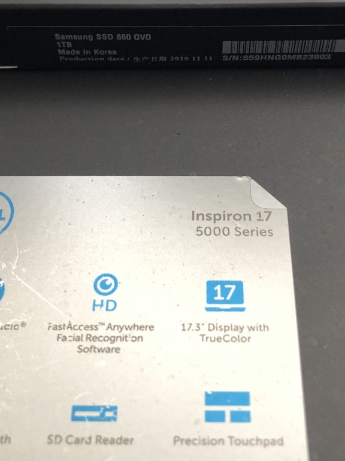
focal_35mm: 56
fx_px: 744
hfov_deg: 26.1
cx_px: 186
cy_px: 98
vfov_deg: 33.4
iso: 40
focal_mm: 3.99
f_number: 1.8
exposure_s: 1/24
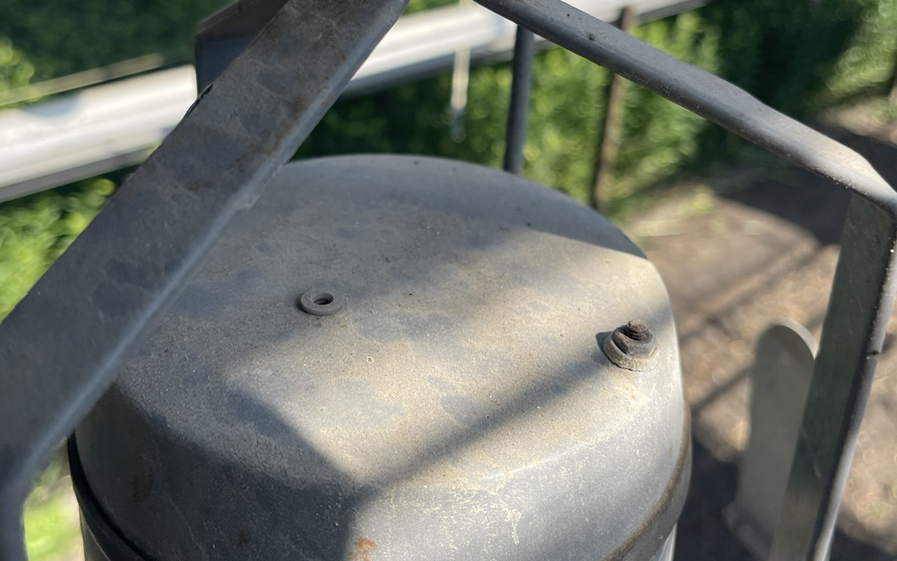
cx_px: 402
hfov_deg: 55.2
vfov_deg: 35.9
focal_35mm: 35
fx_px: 856
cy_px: 189
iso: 32
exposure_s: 1/1309
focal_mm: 5.1
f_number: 1.6
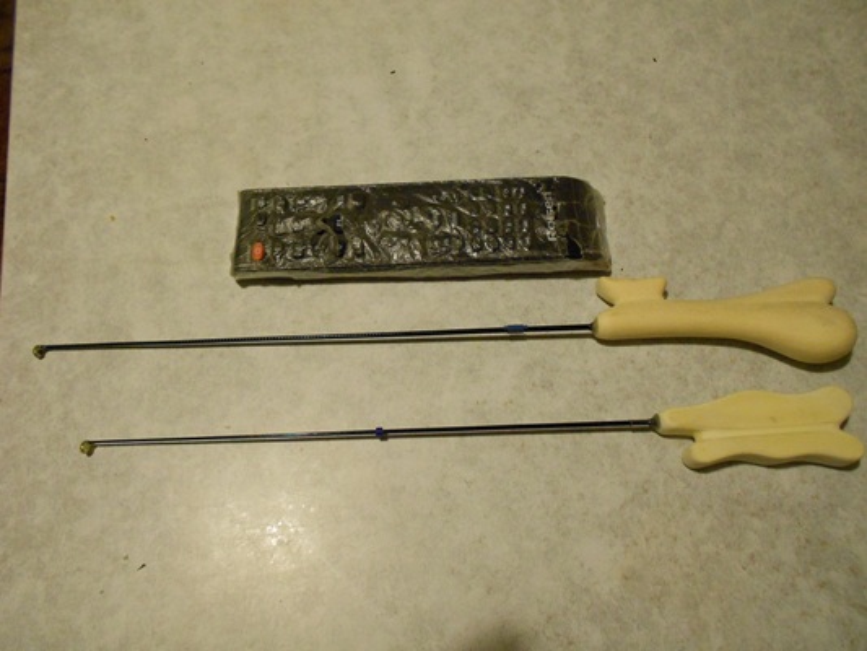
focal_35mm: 26
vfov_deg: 53.1
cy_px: 326
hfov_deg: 67.3
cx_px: 434
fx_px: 651
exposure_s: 1/20
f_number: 3.2
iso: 400
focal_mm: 4.6
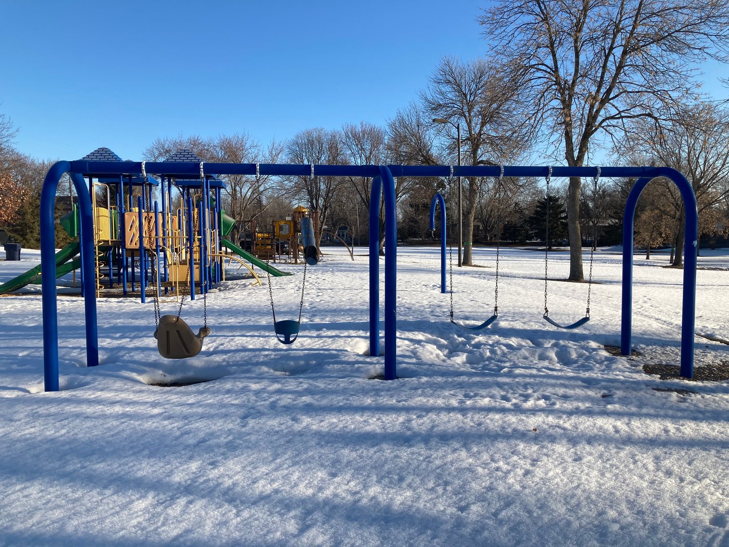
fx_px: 590
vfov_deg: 49.8
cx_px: 364
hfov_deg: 63.4
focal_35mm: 28
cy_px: 274
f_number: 1.8
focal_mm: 3.99
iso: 20
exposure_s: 1/1499
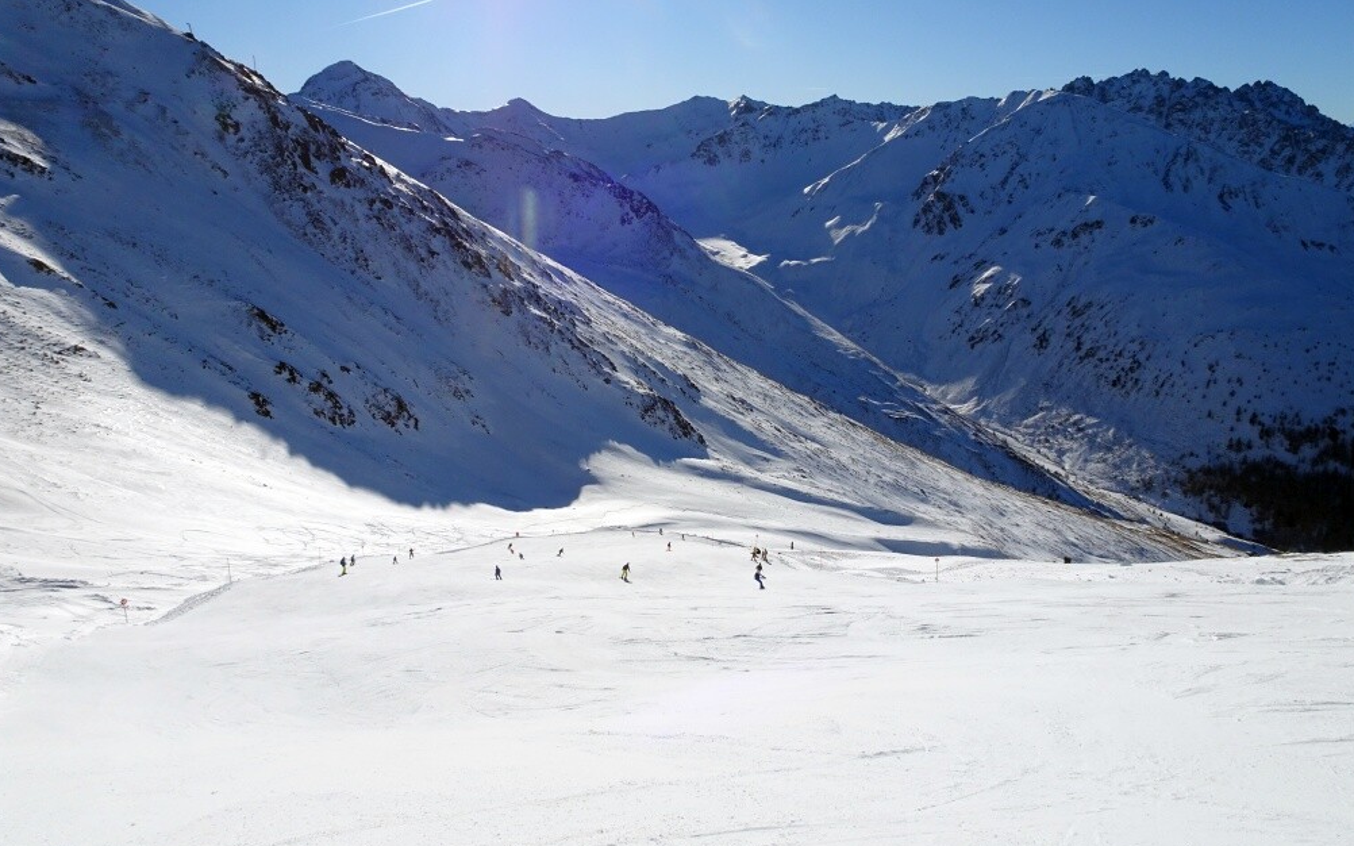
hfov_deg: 70.4
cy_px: 409
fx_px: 959
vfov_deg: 47.6
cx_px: 676
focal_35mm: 26
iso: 80
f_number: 3.5
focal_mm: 4.1
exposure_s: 1/2000
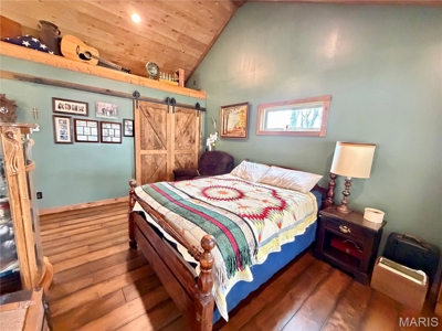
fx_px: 179
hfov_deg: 102.1
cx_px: 221
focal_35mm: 14
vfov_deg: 85.7
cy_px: 166
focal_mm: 2.22
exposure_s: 1/40
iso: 1000
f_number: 2.2
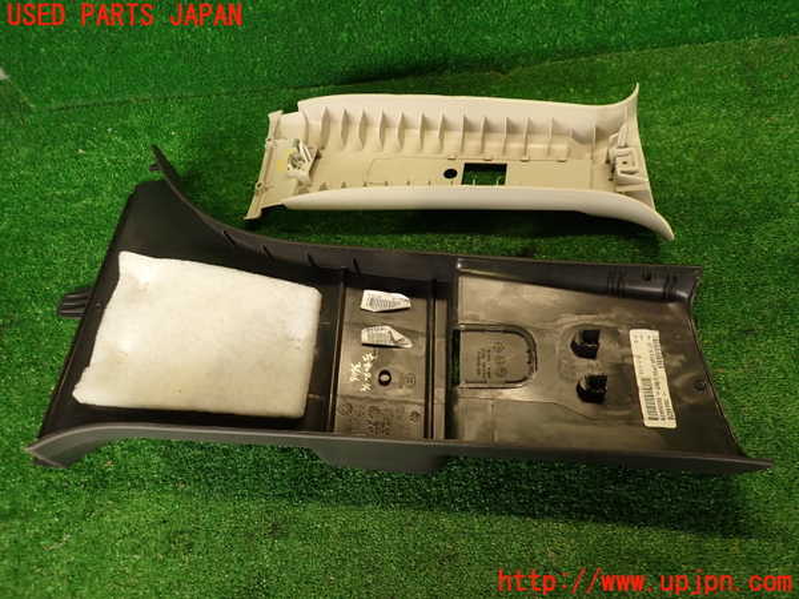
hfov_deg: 69.4
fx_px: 577
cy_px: 300
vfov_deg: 54.9
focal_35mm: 25
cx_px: 400
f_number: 2
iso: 200
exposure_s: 1/50
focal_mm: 4.5
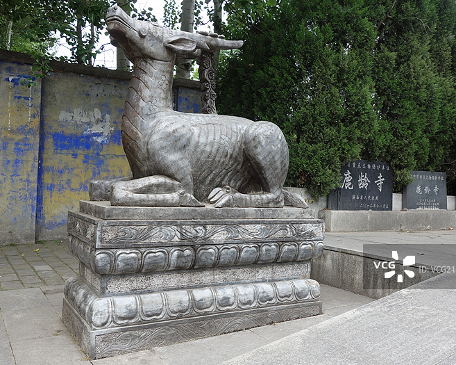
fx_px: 432
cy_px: 180
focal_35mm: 32
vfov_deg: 45.8
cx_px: 240
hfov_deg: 55.7
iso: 125
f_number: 5
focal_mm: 10.4
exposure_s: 1/100
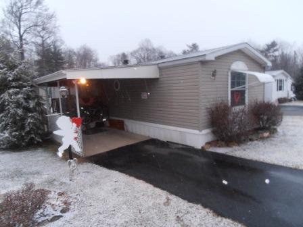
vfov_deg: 56.8
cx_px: 152
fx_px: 210
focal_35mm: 24
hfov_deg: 71.6
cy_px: 114
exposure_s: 1/30
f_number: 3
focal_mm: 4.2
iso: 125
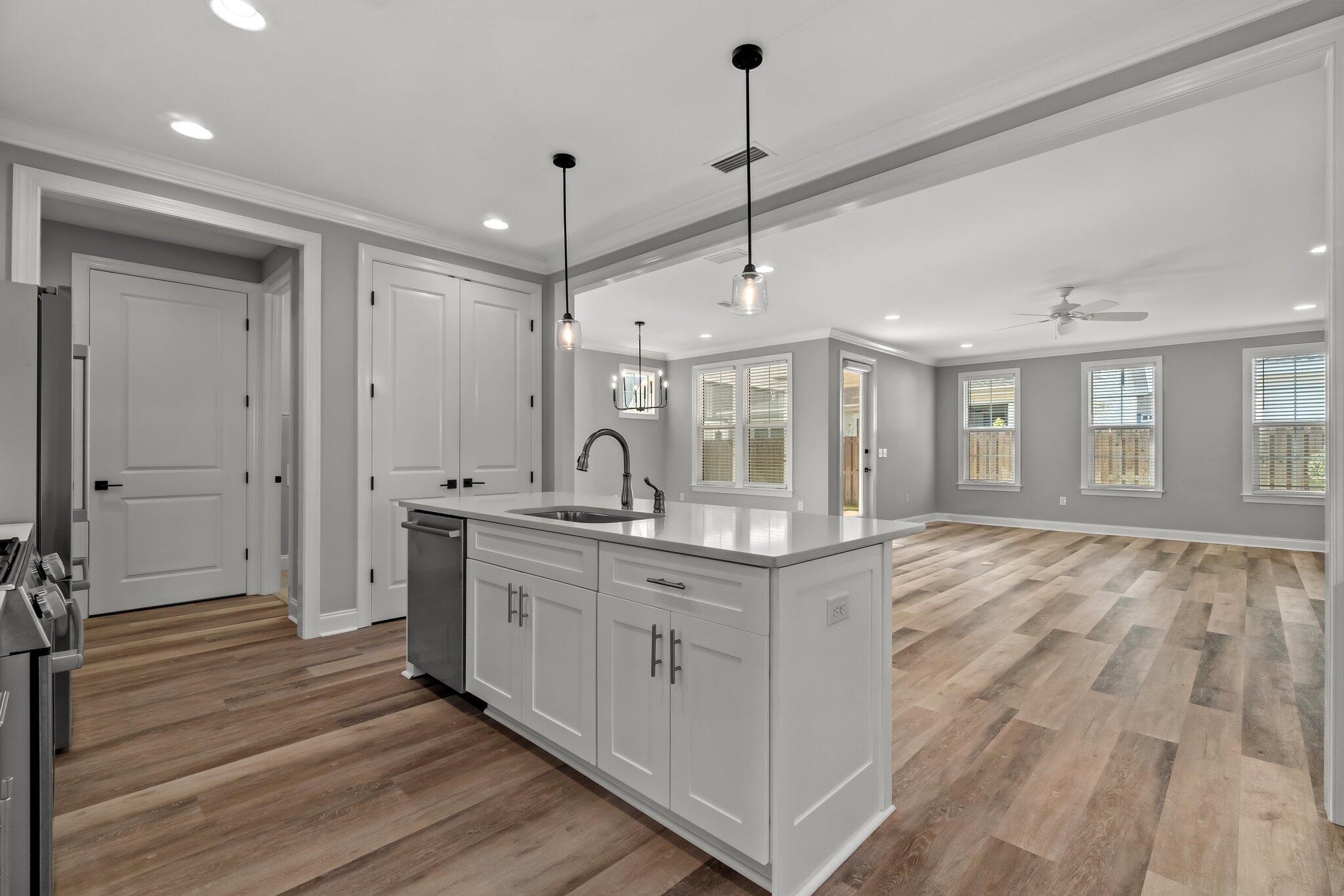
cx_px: 672
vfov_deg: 77.3
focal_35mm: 15
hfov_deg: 100.4
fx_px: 560
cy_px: 448
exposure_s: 1
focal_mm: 10
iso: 400
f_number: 9
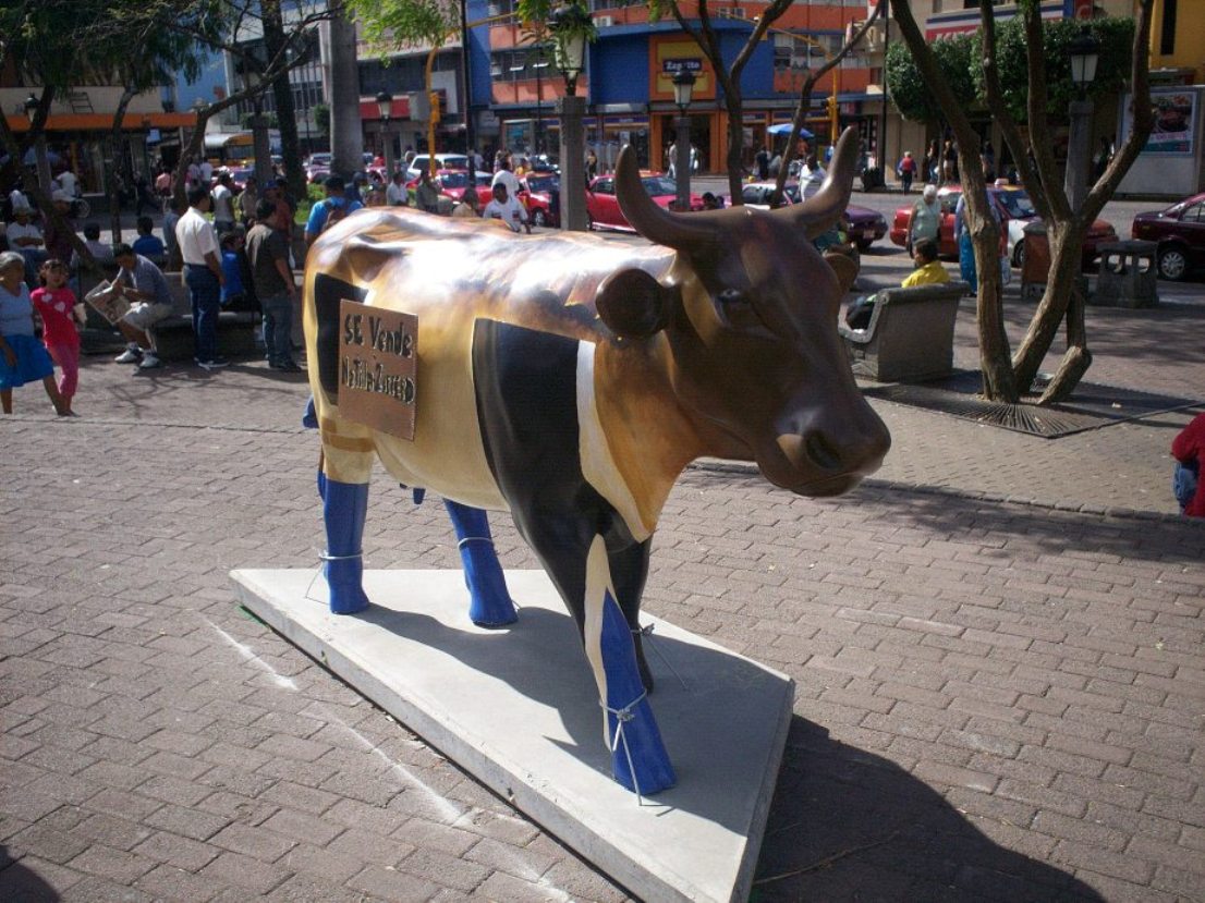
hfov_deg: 51.4
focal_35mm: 36
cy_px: 452
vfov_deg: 39.6
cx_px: 602
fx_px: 1253
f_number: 4.5
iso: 100
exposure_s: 1/470
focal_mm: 6
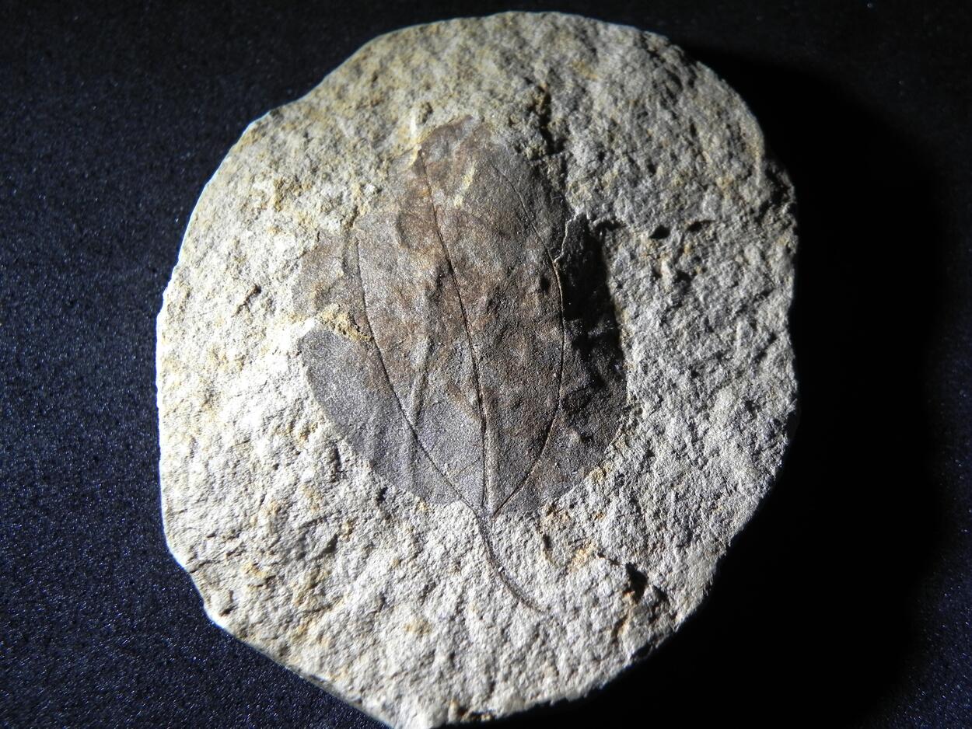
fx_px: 1292
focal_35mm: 46
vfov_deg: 31.5
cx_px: 486
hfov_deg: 41.2
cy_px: 364
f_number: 3.2
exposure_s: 1/114
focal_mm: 8.2
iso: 160
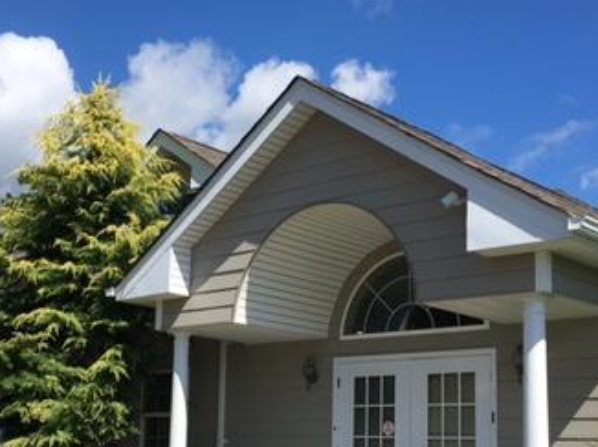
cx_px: 226
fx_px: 984
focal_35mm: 57
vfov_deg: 25.4
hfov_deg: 33.6
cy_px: 313
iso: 25
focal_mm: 4.15
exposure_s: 1/1832
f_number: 2.2
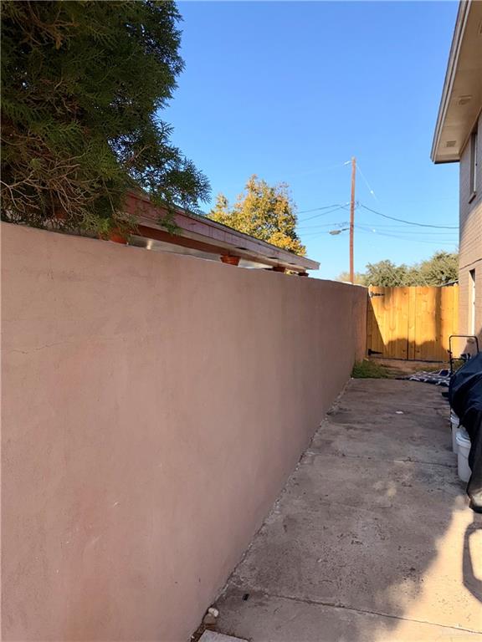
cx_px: 241
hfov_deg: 56.8
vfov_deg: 71.6
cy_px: 321
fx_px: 446
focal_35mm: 24
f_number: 1.78
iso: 50
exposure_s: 1/4975
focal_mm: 6.76
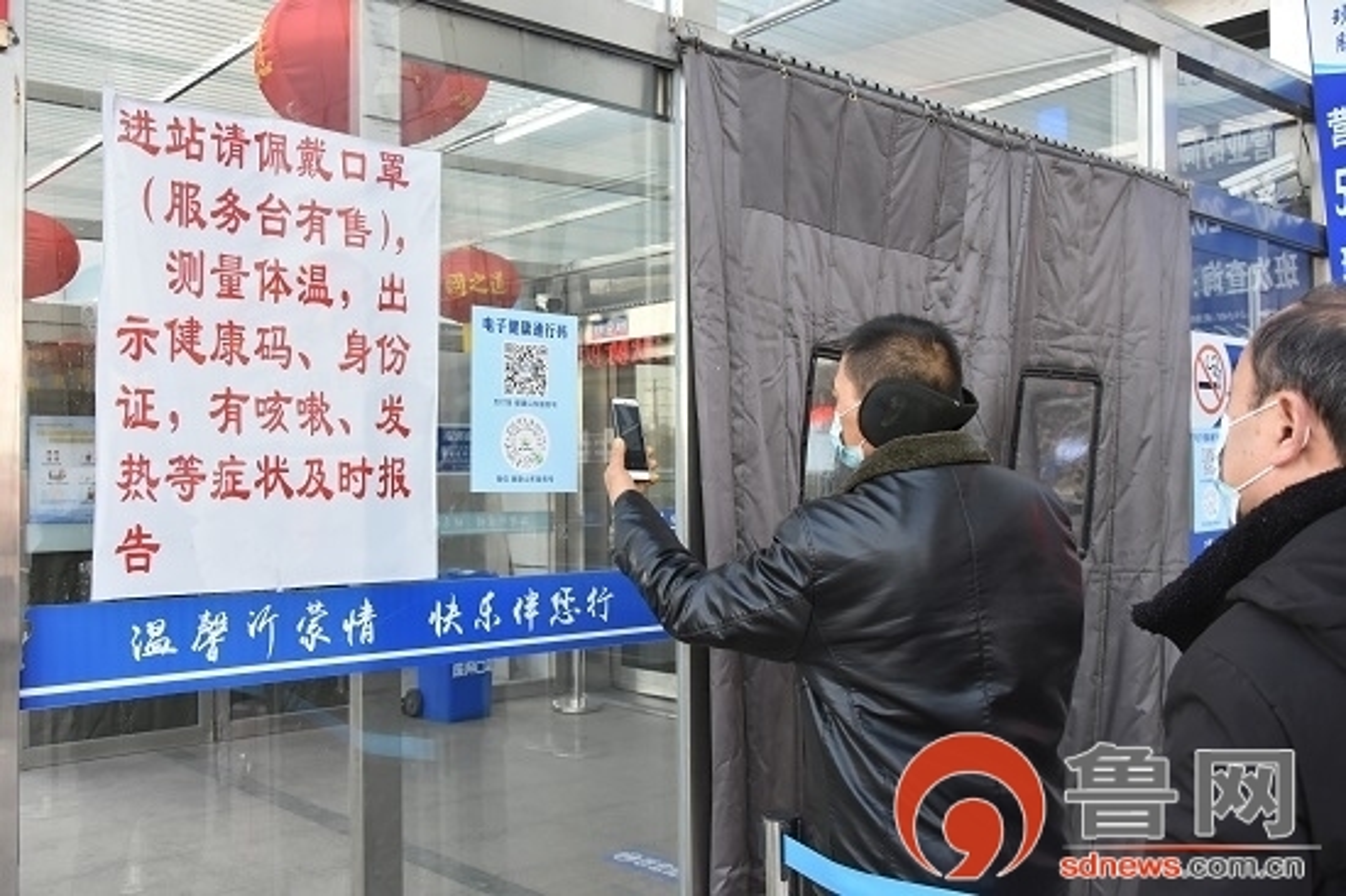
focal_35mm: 33
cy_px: 448
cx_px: 673
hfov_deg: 57.3
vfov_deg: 39.9
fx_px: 1233
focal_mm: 22
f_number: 6.3
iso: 800
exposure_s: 1/160
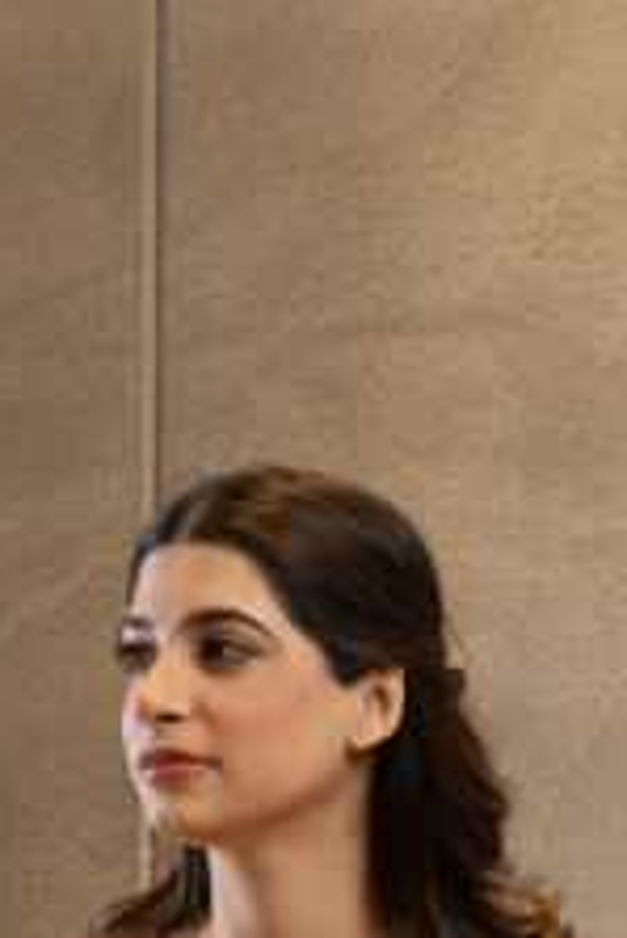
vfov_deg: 9.4
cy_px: 1415
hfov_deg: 6.5
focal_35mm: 212
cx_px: 362
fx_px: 5529
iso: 200
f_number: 4.5
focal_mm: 70
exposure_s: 1/100
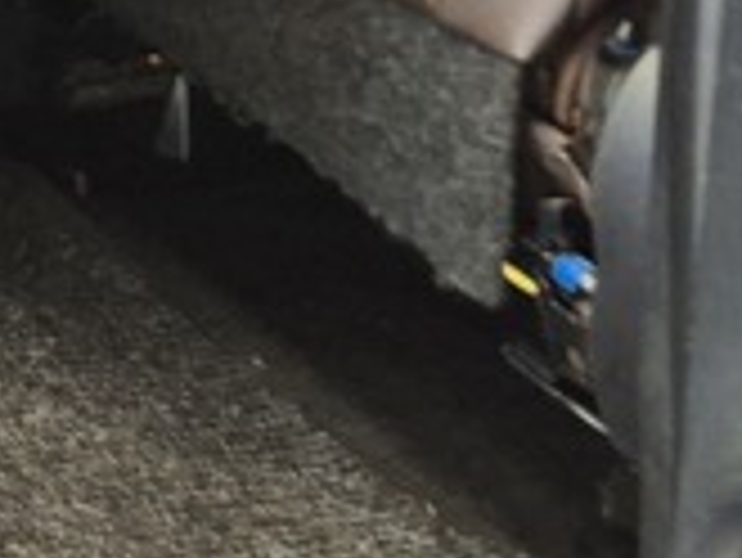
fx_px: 3067
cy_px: -666
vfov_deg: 9.5
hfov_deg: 12.4
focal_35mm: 143
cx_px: -657
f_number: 1.8
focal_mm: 5.4
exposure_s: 1/100
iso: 250
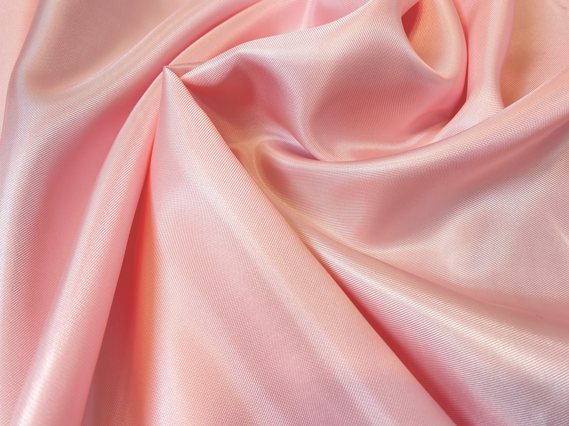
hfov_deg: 67.3
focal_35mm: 26
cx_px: 284
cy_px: 213
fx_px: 427
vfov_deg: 53.1
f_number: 1.8
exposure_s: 1/112
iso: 32
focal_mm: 4.25
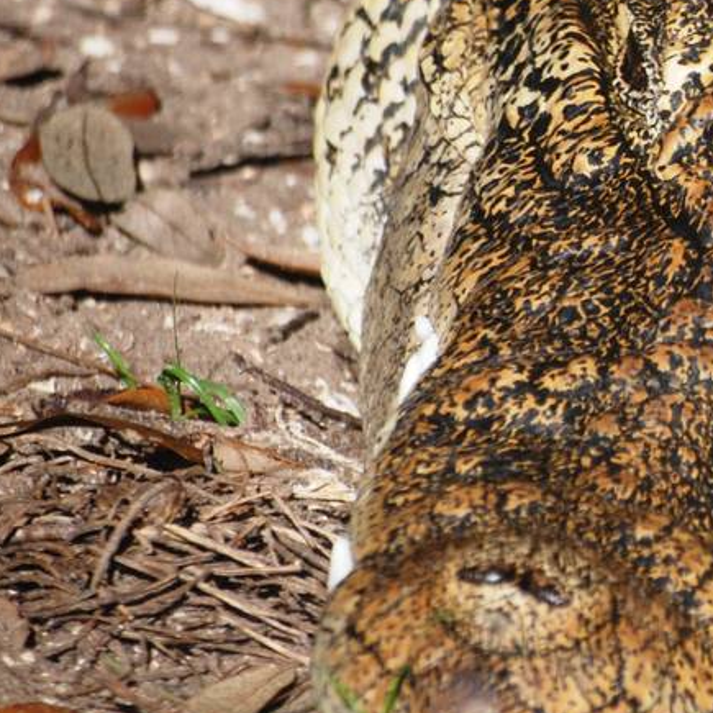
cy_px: 119
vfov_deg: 1.7
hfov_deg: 1.7
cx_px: 1144
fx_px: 24096
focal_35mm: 1034
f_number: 5.3
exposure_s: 1/1600
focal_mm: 220
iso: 400
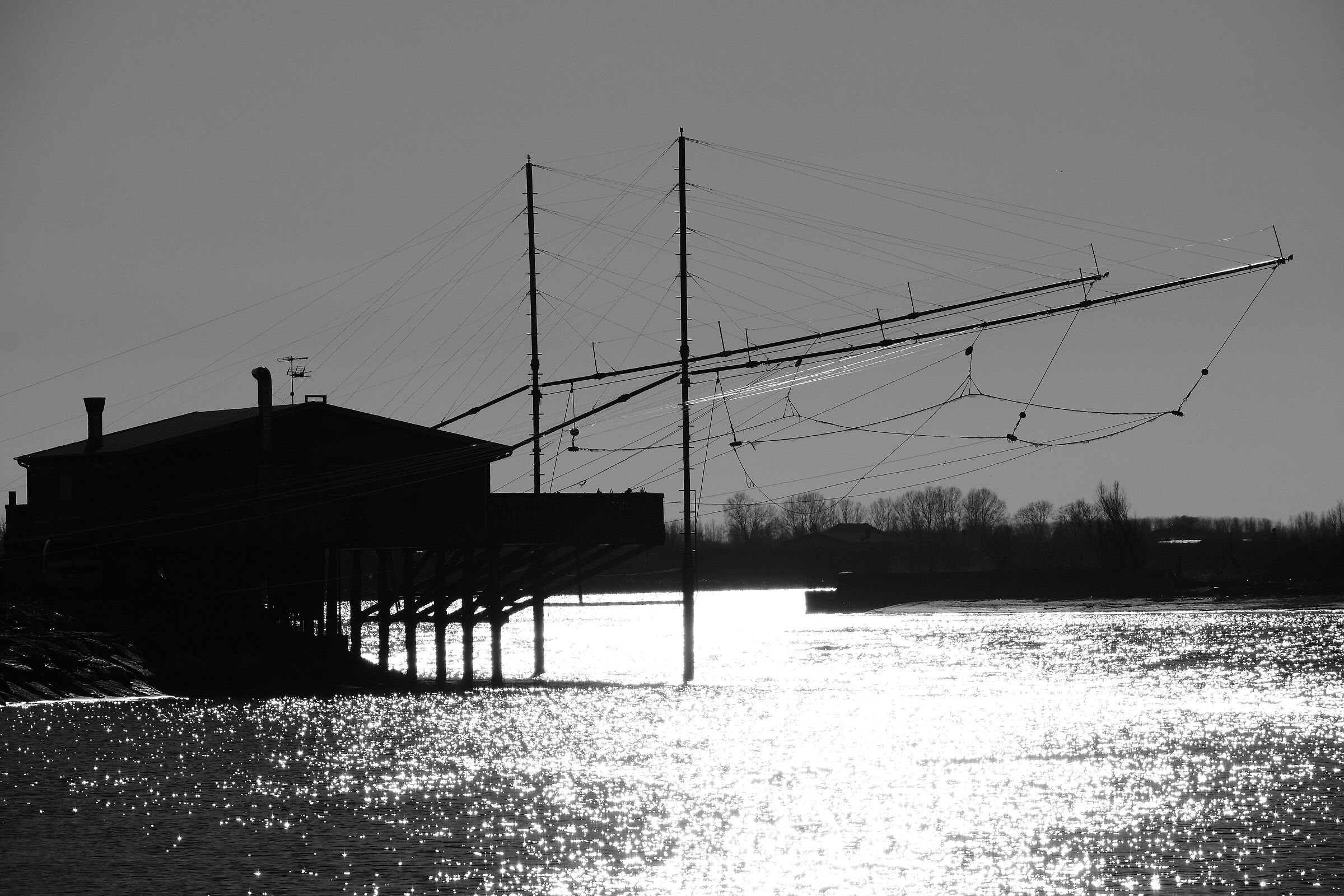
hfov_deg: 8.0
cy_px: 448
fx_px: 9669
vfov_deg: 5.3
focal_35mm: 259
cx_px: 672
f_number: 9
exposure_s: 1/2400
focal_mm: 172.4
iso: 160
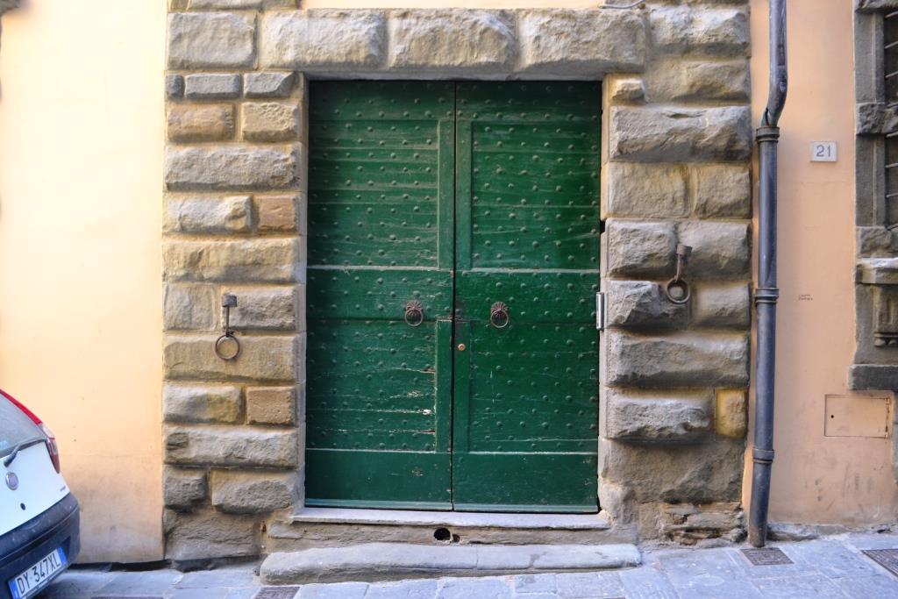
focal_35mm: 27
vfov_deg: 47.9
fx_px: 674
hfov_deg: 67.4
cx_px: 449
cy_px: 300
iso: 400
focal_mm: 18
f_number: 4.5
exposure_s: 1/80
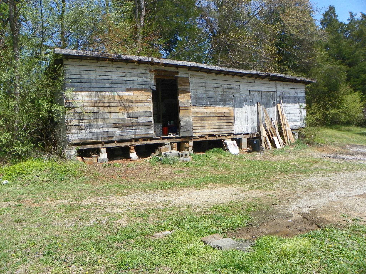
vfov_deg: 53.1
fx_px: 275
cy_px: 137
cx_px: 183
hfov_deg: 67.3
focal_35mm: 26
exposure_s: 1/320
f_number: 5
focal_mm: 4.6
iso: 64
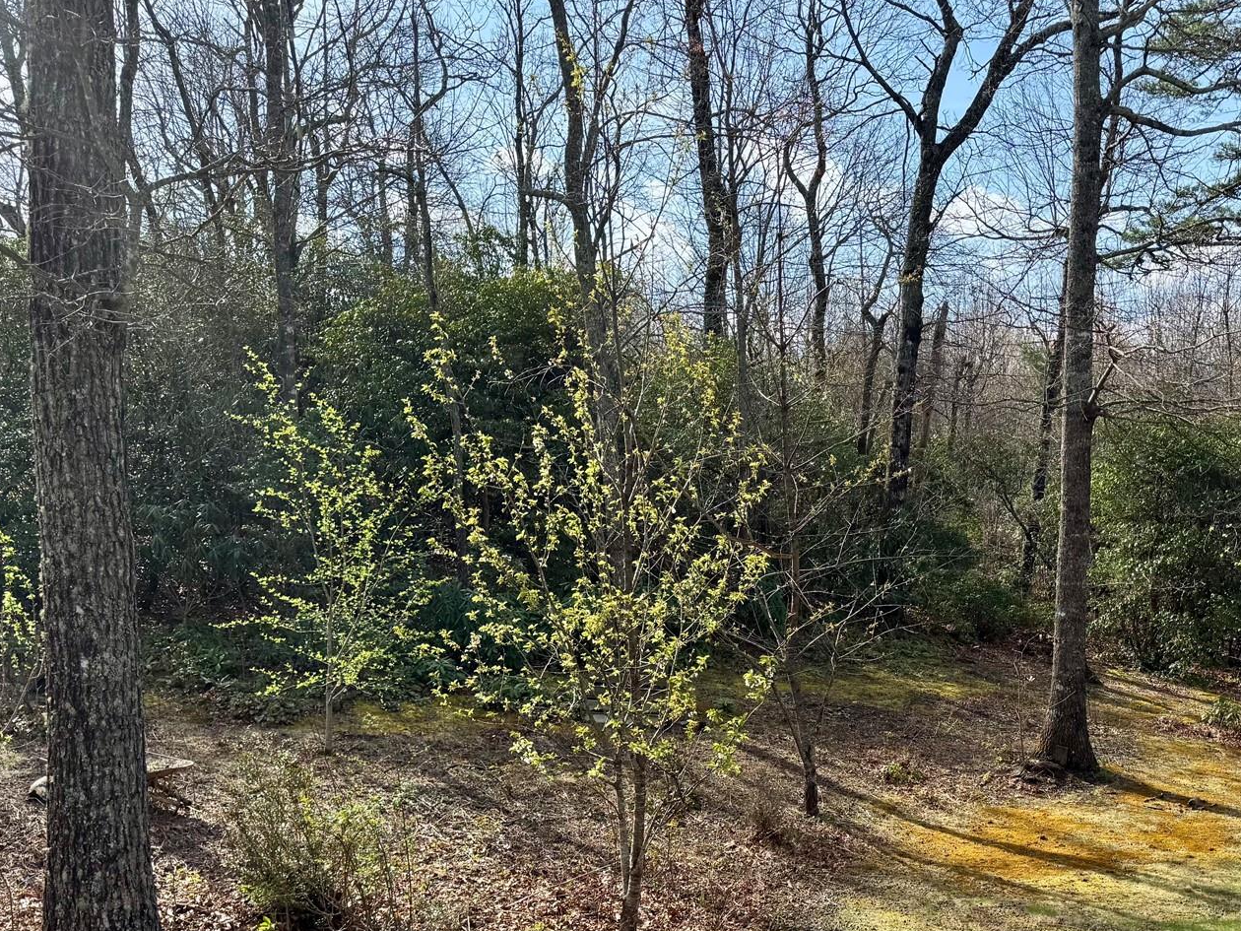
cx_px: 846
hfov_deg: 47.0
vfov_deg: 35.7
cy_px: 737
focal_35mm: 39
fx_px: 1398
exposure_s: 1/1488
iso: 80
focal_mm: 6.76
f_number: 1.78
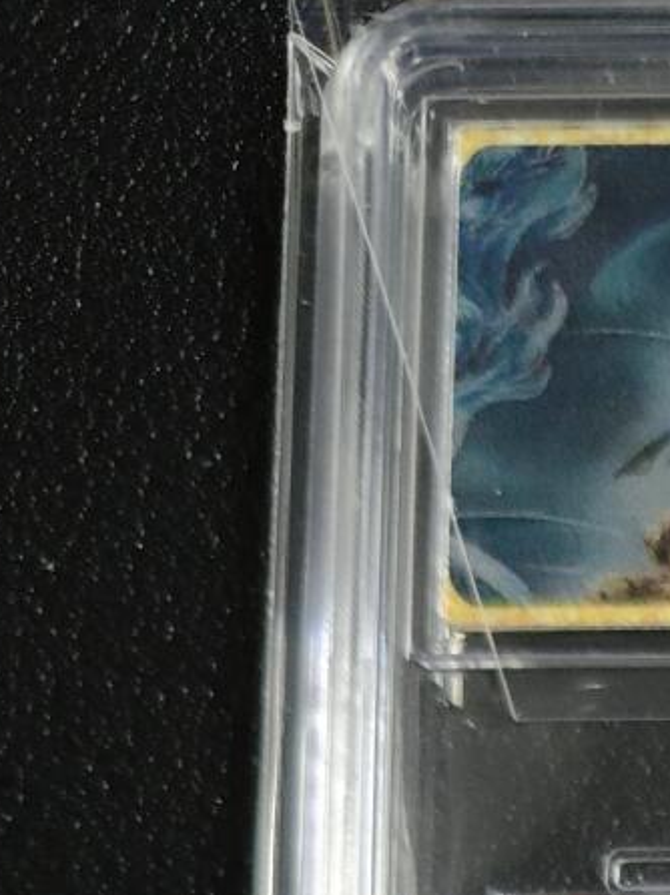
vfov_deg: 15.4
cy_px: 1736
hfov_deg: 12.5
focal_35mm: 105
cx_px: 1324
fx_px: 2712
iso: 500
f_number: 1.5
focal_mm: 4.94
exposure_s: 1/100
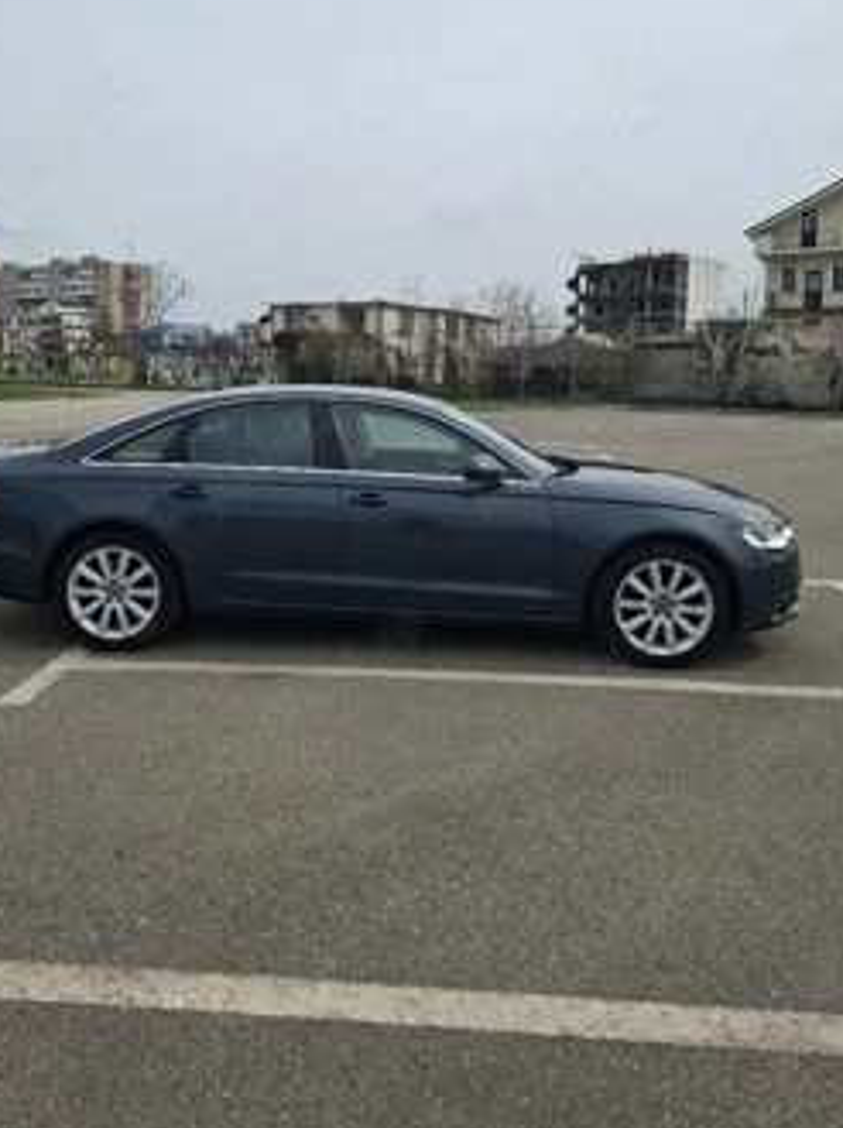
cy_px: 466
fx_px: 911
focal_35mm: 28
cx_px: 380
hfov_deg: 49.6
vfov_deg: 63.1
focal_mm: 5.54
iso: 50
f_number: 1.8
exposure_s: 1/2500
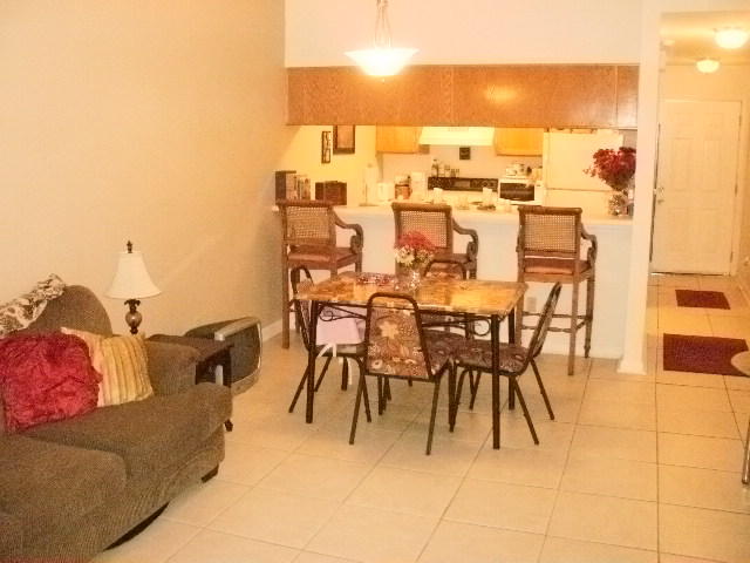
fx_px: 780
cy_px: 282
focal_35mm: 36
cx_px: 375
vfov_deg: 39.7
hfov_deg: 51.4
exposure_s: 1/30
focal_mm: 6.3
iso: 800
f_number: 3.5
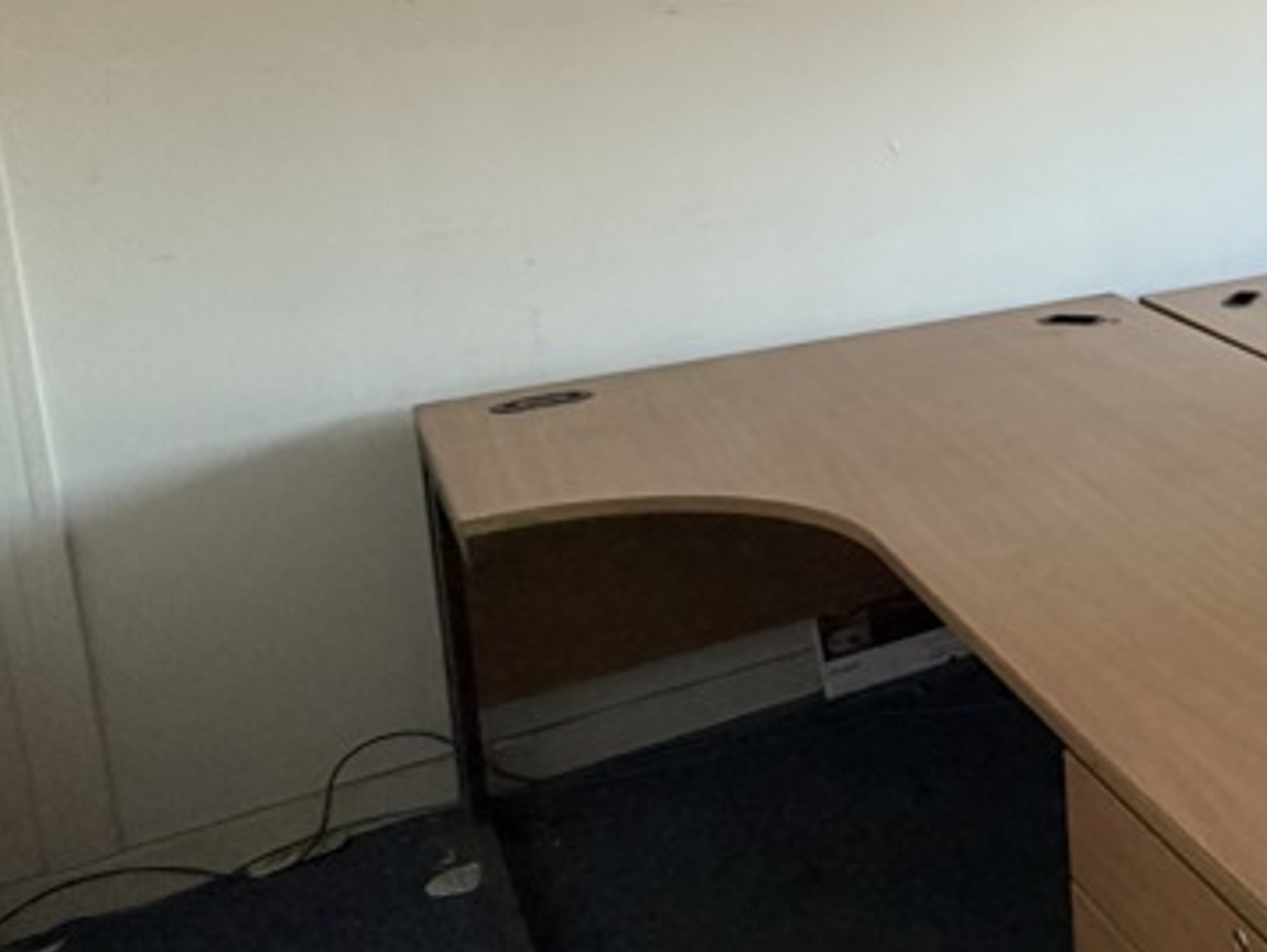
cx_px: 1582
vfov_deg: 34.7
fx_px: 1465
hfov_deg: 35.1
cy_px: 166
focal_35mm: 40
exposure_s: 1/50
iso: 250
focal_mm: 2.22
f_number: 2.2
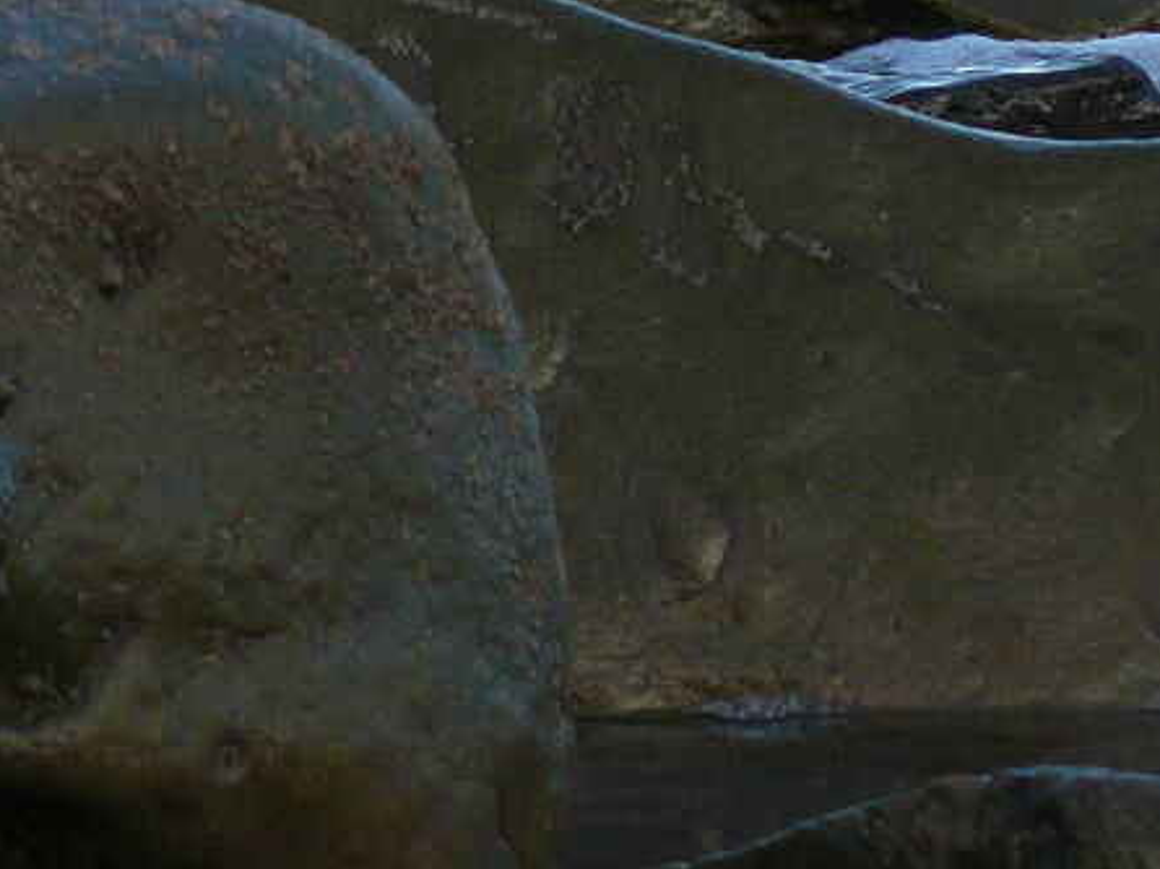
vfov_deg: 4.1
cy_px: -513
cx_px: 1701
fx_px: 12124
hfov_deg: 5.4
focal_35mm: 362
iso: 100
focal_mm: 18.6
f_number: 4
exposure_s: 1/200
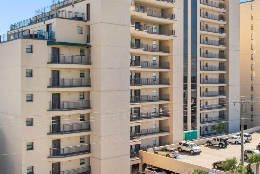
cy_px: 82
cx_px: 168
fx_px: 325
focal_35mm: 45
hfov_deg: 43.1
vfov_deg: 29.9
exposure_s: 1/100
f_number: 2.8
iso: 120
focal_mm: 8.38
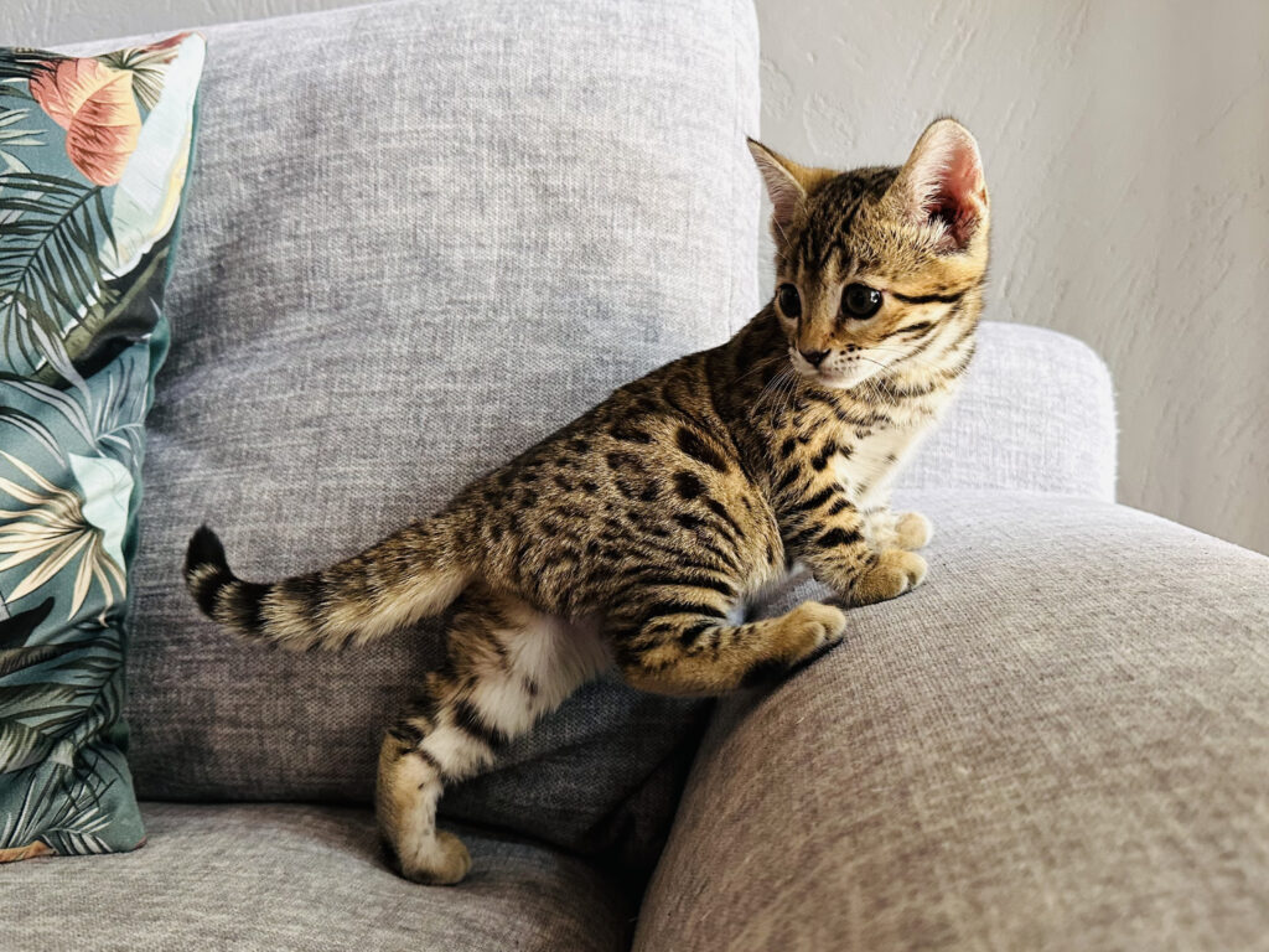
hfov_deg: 71.6
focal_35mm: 24
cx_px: 634
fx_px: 880
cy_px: 476
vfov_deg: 56.8
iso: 500
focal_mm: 6.86
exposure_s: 1/60
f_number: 1.78
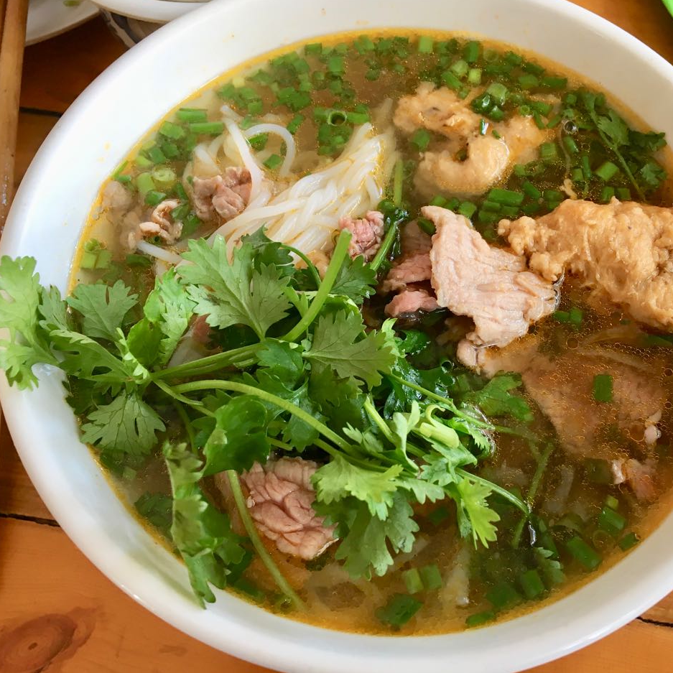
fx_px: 770
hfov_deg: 46.8
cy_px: 330
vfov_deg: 47.2
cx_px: 418
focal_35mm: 35
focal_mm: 4.15
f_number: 2.2
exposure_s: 1/33
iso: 64
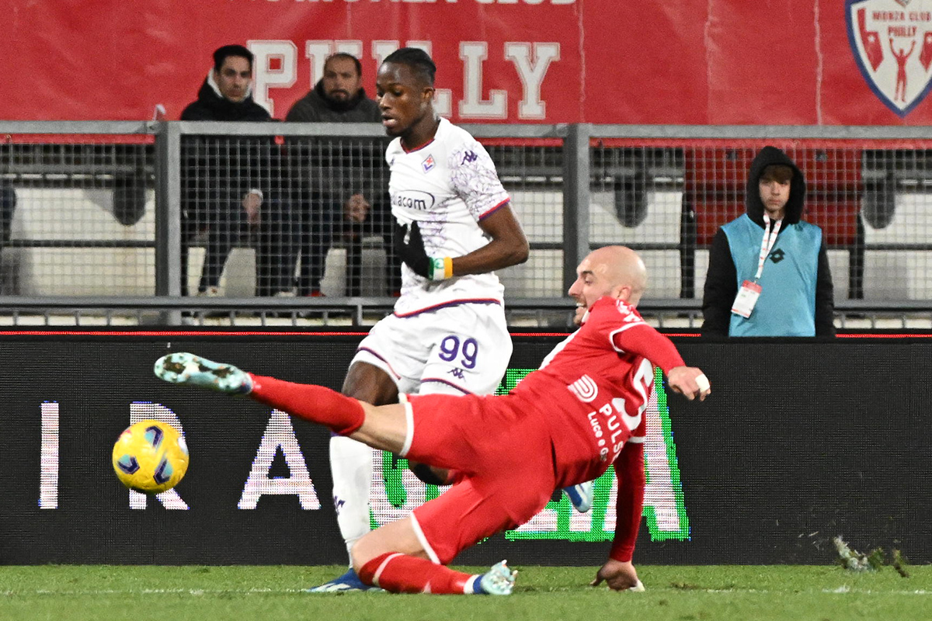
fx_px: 8154
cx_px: 466
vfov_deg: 4.4
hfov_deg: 6.5
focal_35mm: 315
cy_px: 310
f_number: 4
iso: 5000
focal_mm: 210
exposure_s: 1/1600
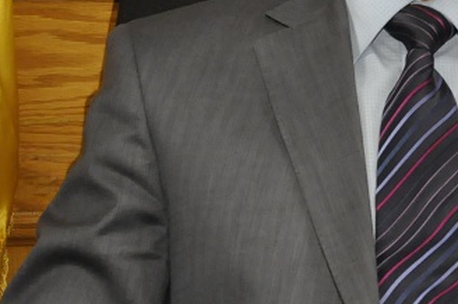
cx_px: 389
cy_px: 13
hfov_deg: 4.1
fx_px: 6367
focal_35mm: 501
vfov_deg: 2.7
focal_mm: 85
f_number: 5.6
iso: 1600
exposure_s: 1/25
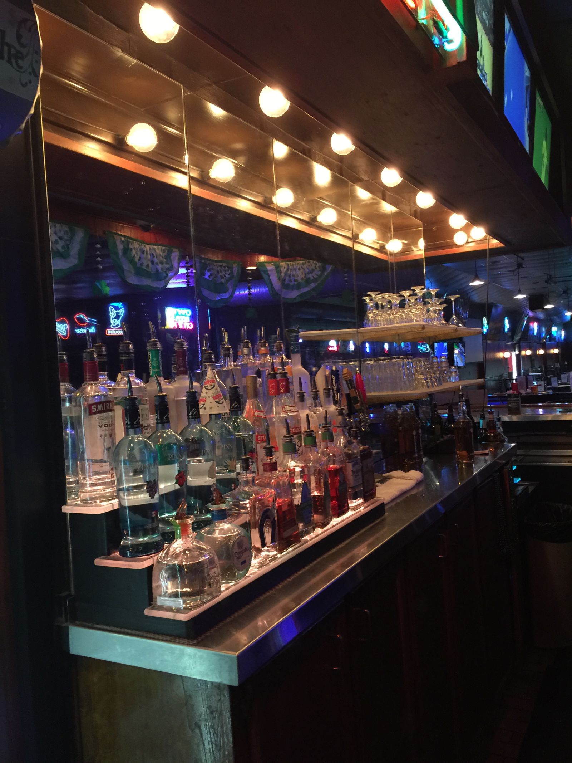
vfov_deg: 61.7
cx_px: 286
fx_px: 639
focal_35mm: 29
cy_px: 382
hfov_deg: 48.2
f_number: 2.2
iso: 100
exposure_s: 1/8
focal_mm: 4.15
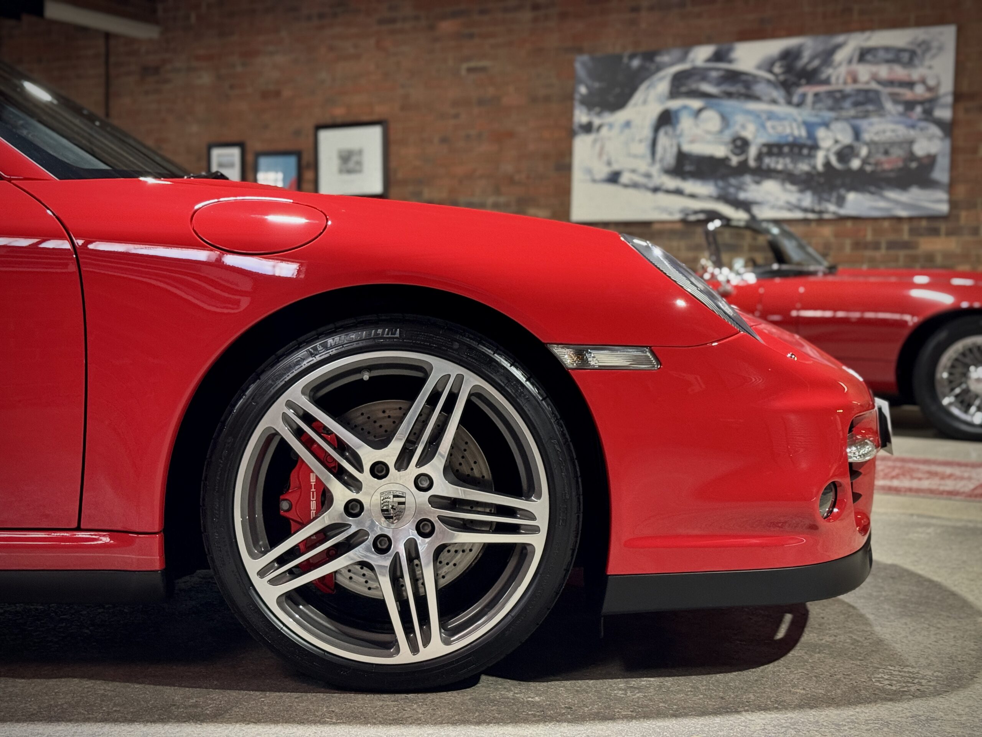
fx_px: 1362
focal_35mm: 48
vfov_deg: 30.3
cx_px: 491
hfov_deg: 39.7
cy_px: 368
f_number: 1.78
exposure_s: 1/33
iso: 500
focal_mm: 6.76
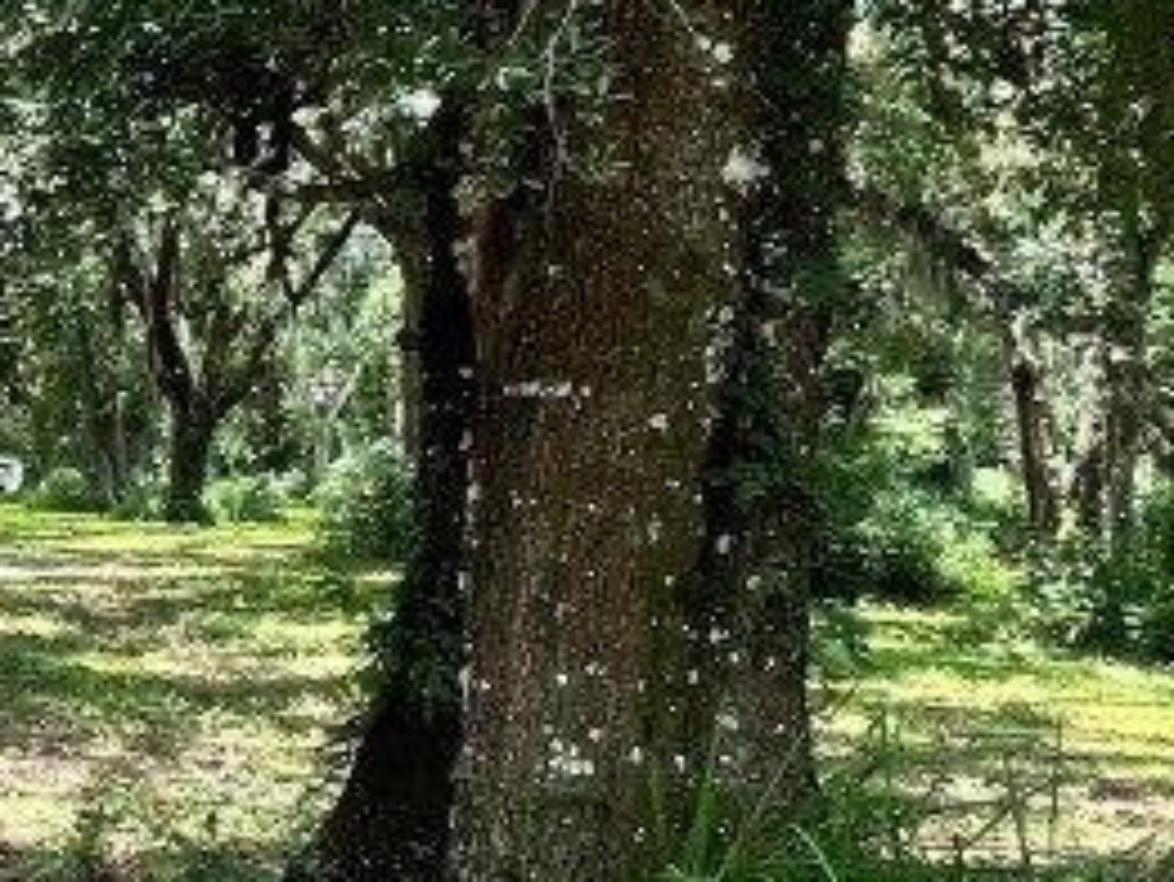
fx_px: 1730
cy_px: 477
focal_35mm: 51
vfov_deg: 28.6
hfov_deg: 27.1
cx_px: -562
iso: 32
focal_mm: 1.57
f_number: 1.8
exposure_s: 1/207
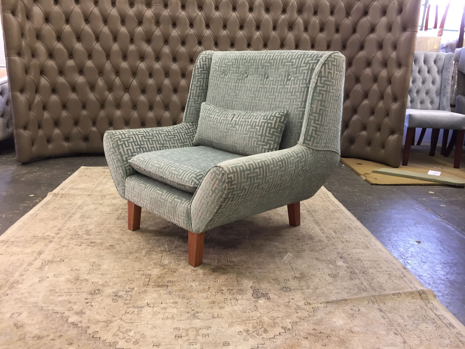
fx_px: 390
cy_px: 174
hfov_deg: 61.7
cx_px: 232
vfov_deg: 48.2
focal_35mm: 29
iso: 125
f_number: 2.2
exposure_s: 1/33
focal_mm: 4.15
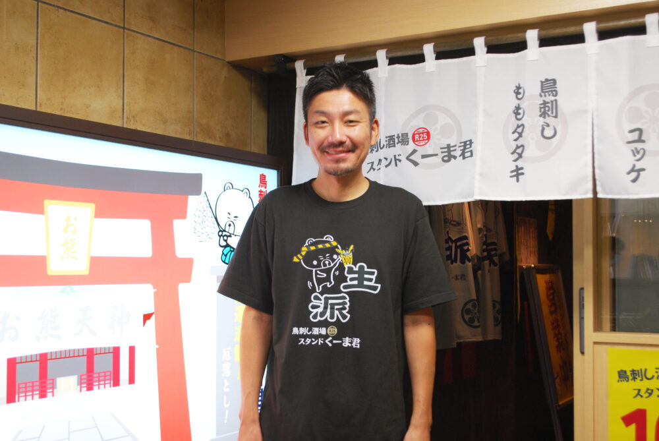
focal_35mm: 48
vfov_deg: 28.1
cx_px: 330
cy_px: 220
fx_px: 880
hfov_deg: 41.1
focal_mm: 32
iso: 280
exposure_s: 1/30
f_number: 4.8
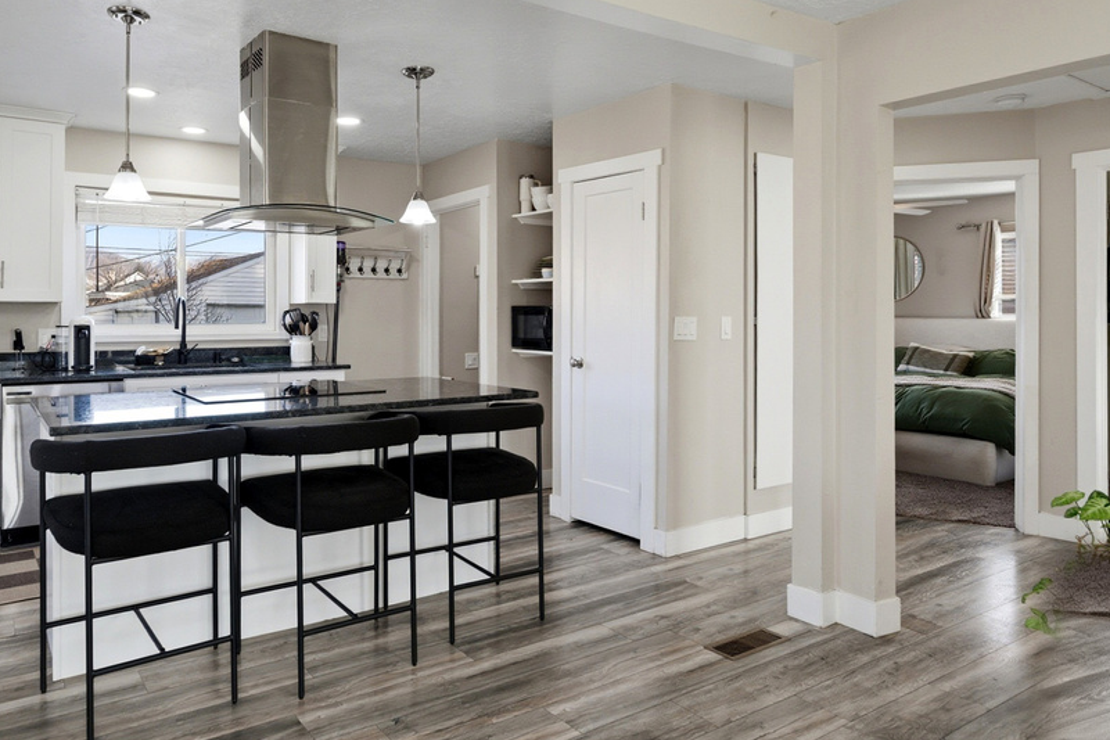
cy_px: 305
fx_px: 729
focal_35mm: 24
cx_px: 441
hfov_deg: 73.7
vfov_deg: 53.5
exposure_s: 1/400
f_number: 8
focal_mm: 18.5
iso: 250
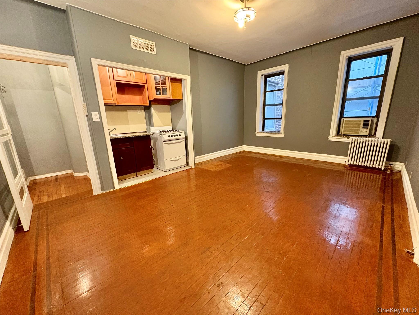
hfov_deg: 102.1
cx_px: 210
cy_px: 158
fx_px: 169
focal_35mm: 14
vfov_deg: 85.7
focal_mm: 2.22
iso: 800
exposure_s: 1/60
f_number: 2.2
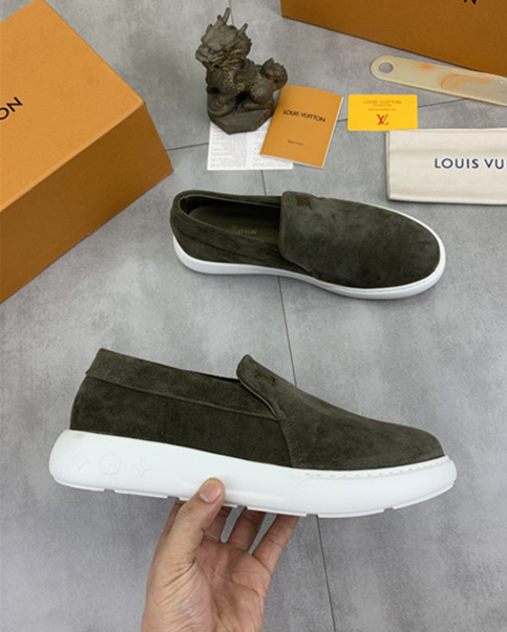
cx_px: 260
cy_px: 304
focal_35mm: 28
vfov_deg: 62.2
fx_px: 525
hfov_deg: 51.6
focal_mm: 4.25
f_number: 1.8
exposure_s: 1/216
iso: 25
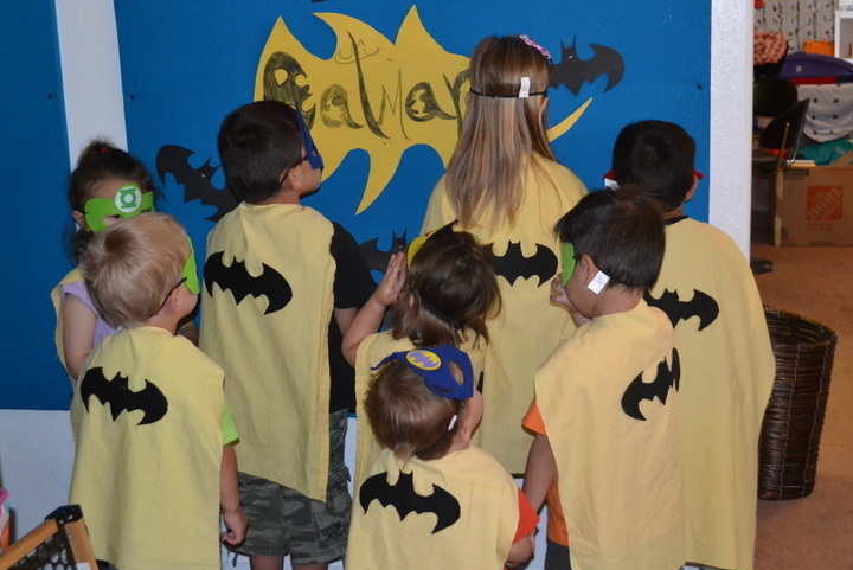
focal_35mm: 50
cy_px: 265
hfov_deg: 39.6
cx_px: 436
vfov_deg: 27.0
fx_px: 1185
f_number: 4.5
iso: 3200
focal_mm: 30
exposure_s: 1/60
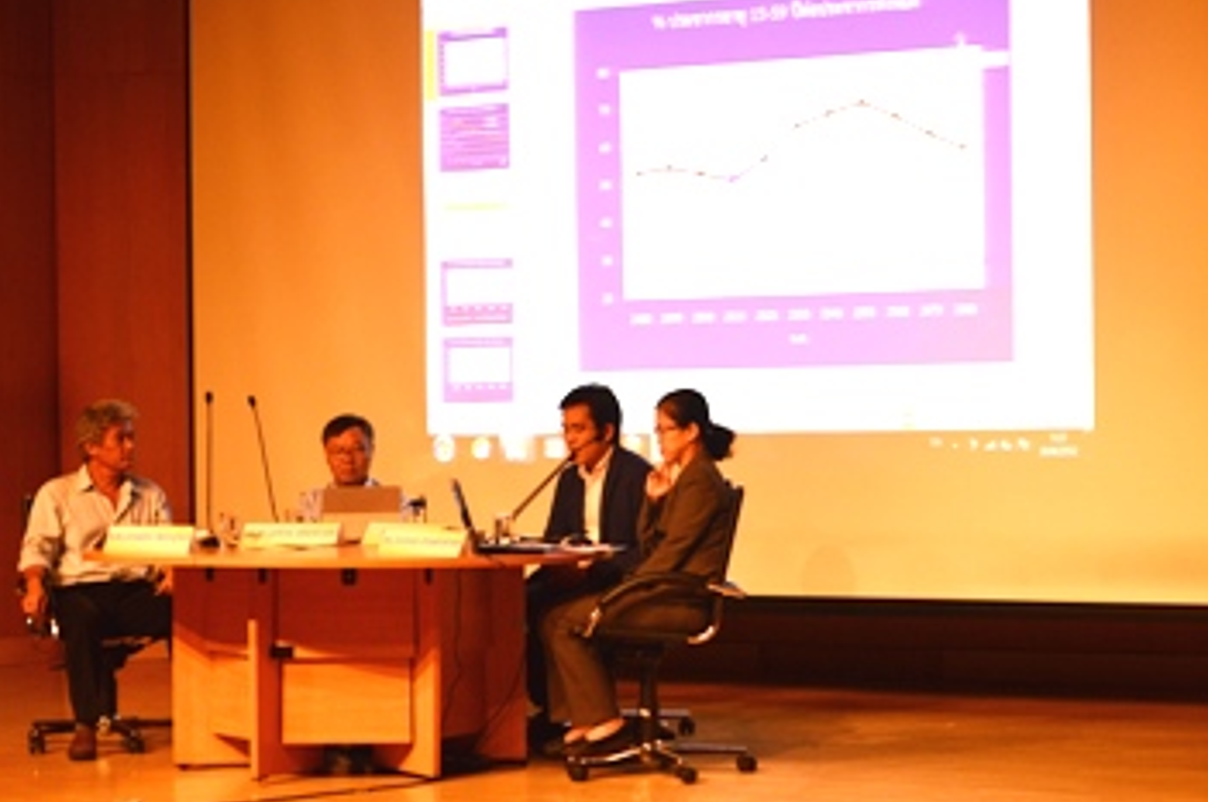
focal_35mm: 103
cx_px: 619
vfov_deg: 13.3
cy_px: 365
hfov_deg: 19.9
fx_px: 3439
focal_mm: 55
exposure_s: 1/15
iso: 500
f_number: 6.3
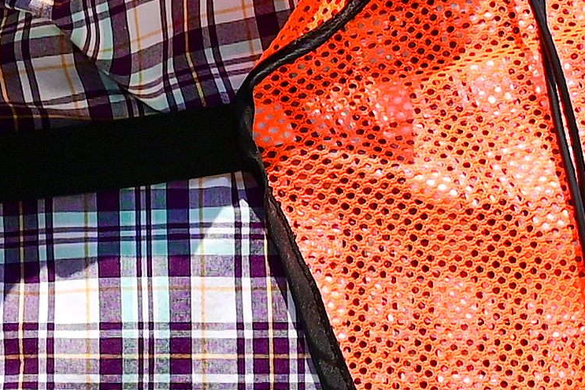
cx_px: 112
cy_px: -875
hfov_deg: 3.7
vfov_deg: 2.4
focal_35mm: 563
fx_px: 9146
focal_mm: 71
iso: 125
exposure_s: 1/1600
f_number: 4
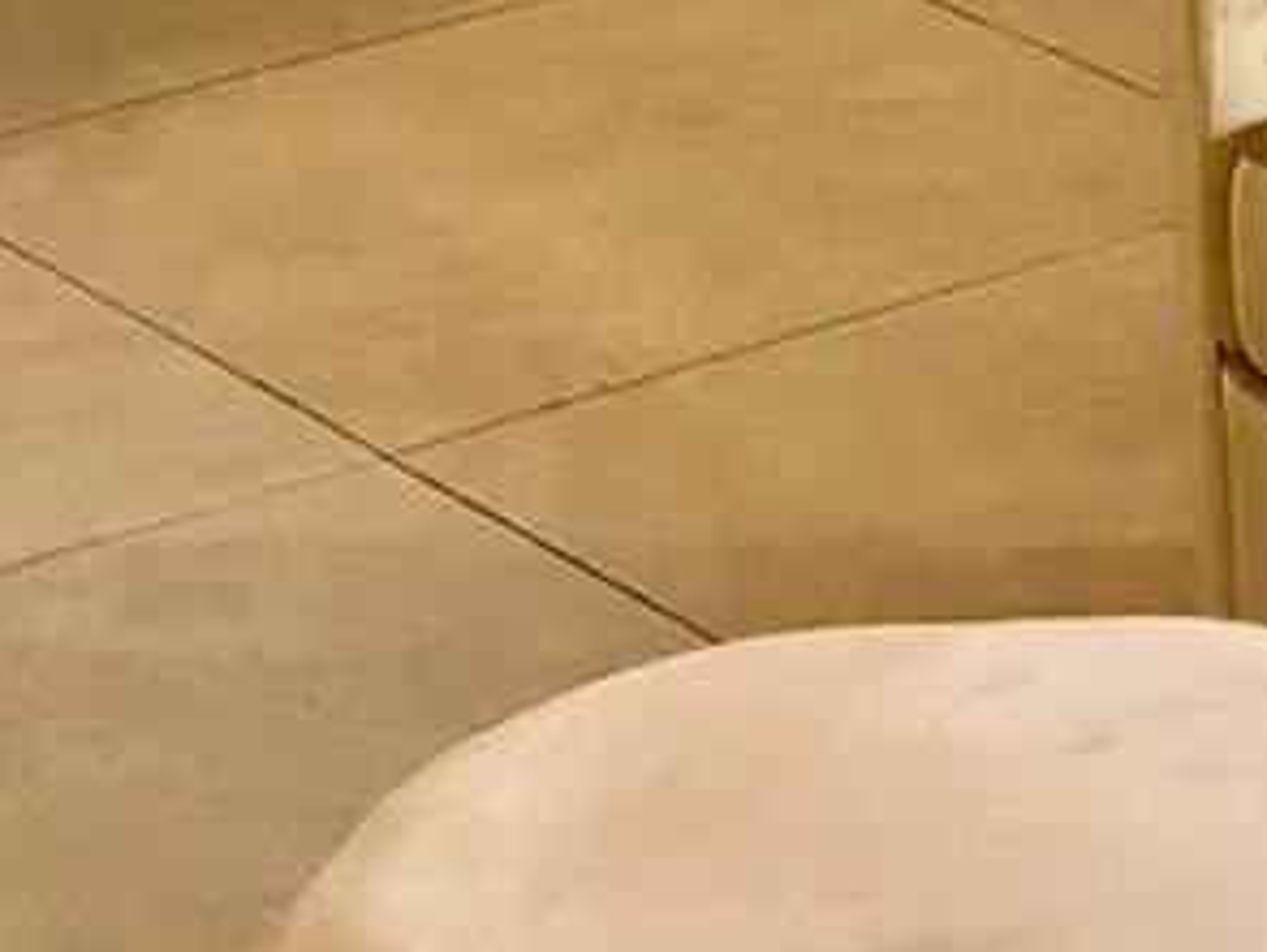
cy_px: -1348
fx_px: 7143
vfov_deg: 7.2
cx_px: 2538
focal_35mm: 195
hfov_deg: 9.5
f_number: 1.8
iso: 40
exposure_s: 1/20
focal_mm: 3.99
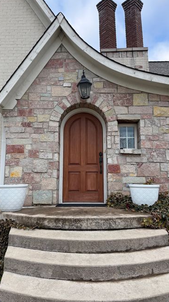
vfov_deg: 69.9
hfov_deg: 42.9
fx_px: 215
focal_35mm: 27
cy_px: 151
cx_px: 81
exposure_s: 1/1032
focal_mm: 6.76
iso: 100
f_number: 1.78
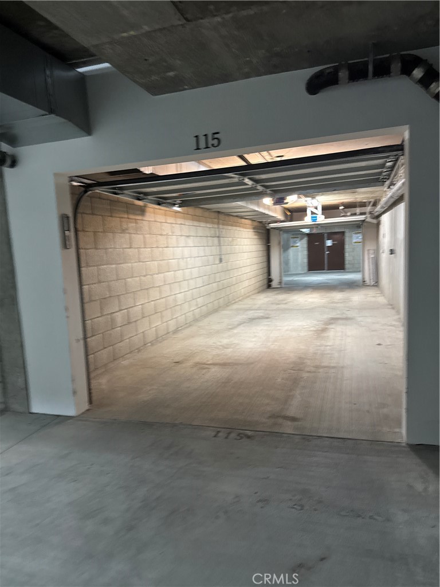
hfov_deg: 56.8
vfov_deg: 71.6
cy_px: 294
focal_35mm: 24
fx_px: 407
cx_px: 220
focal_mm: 6.76
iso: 640
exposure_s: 1/40
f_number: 1.78
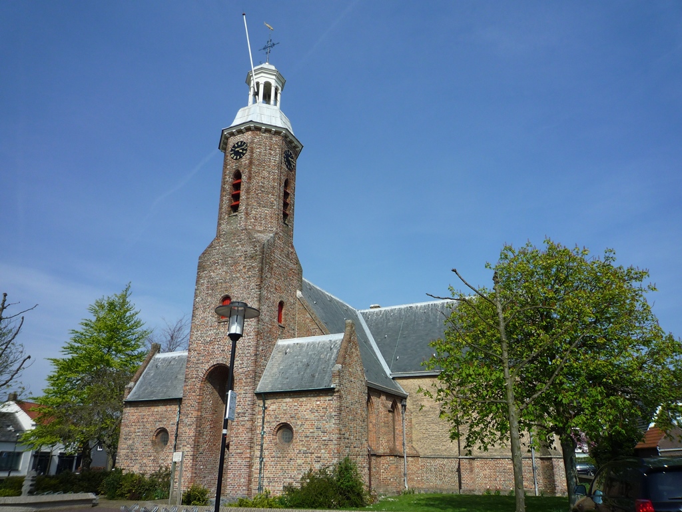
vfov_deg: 54.9
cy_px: 256
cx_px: 341
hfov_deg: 69.4
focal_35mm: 25
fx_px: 493
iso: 100
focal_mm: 4.4
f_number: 4.5
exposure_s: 1/800
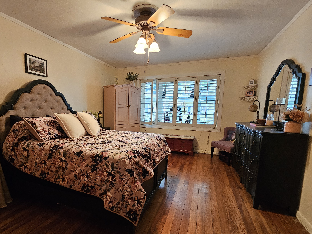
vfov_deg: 77.8
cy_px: 131
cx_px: 144
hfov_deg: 94.3
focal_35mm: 16
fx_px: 144
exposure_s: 1/30
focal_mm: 2.2
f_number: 2.2
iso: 400
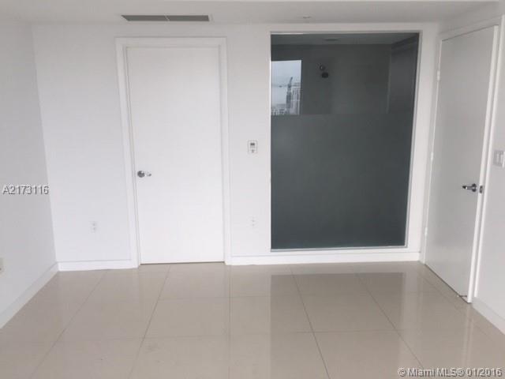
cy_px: 190
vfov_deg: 48.2
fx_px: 423
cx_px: 252
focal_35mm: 29
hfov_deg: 61.7
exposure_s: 1/120
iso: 40
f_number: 2.2
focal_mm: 4.15
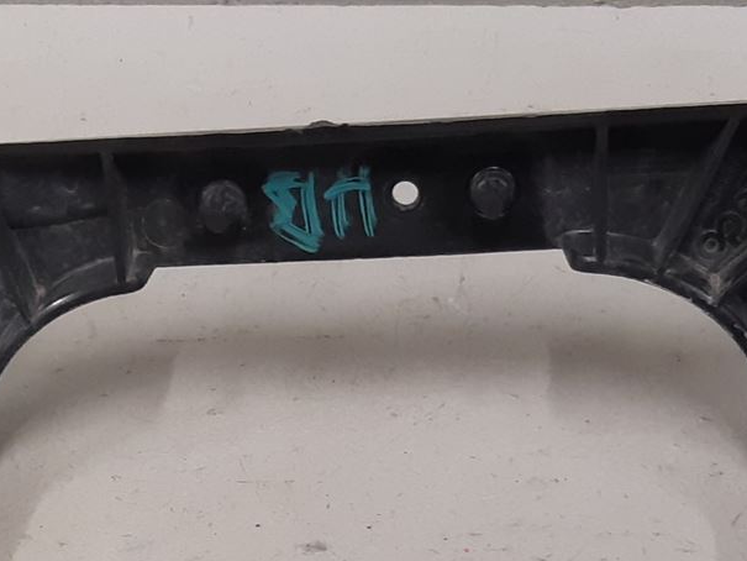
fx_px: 1899
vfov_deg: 16.1
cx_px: 226
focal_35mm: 88
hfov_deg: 22.1
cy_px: 691
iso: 160
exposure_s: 1/50
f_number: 1.7
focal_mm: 3.93
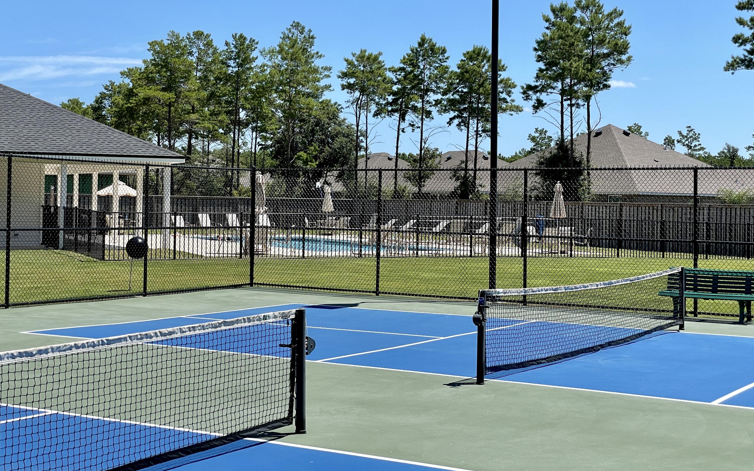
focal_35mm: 56
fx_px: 1151
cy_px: 190
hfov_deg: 36.3
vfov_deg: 23.1
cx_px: 375
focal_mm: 6
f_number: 2
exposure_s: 1/1453
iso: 25
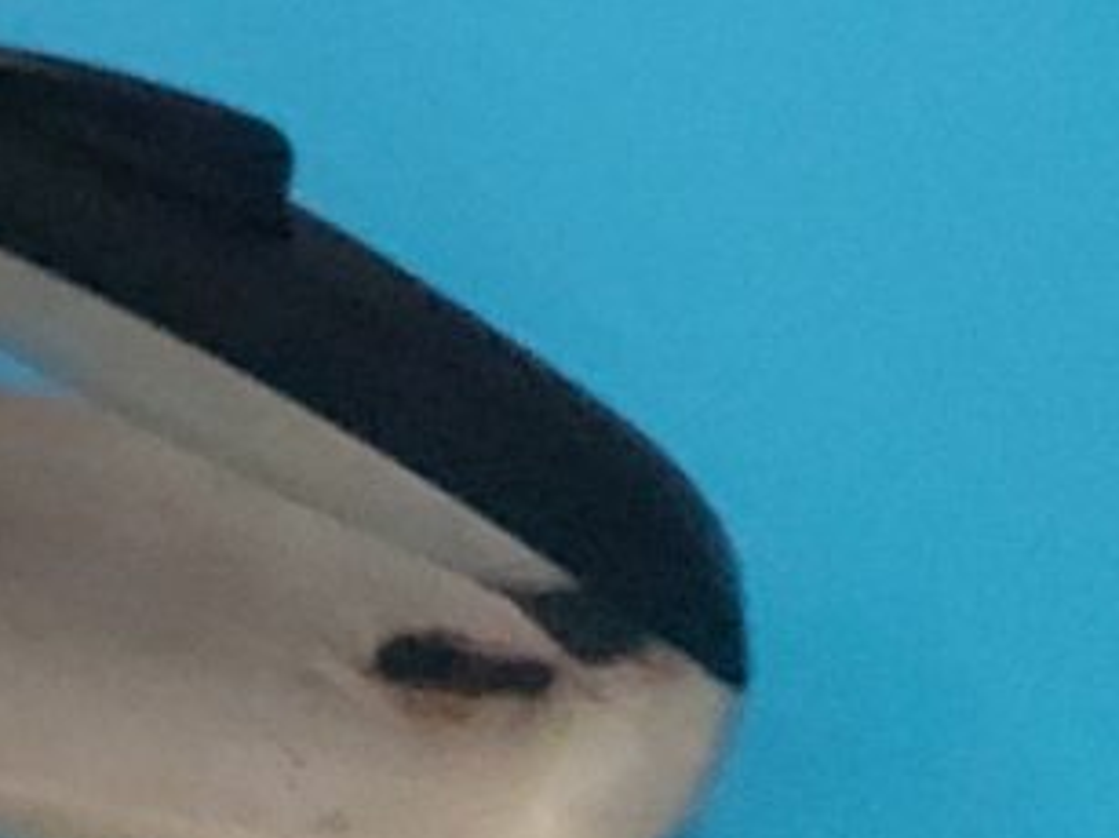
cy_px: -128
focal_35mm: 130
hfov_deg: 12.9
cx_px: -1239
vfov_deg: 11.2
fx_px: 4201
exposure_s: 1/10
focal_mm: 3.92
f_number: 1.7
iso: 2500
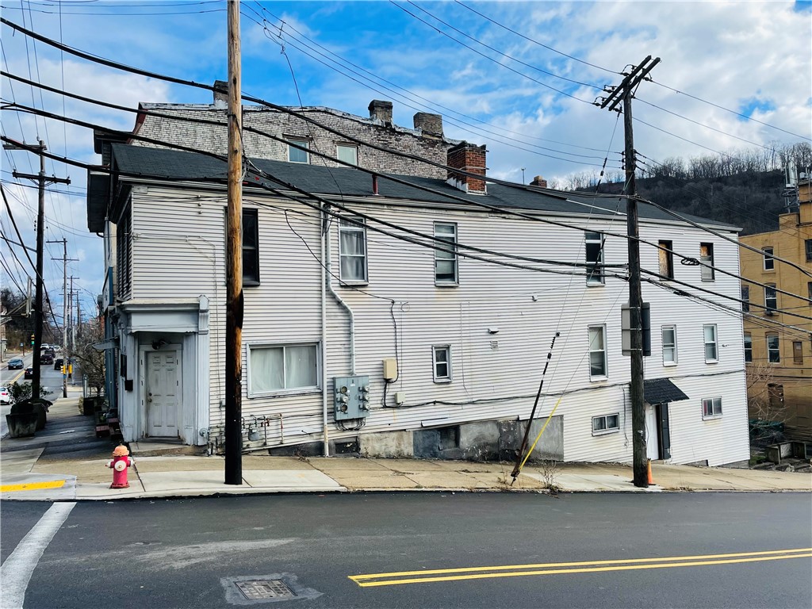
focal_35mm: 26
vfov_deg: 53.1
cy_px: 304
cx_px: 406
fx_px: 610
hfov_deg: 67.3
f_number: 1.6
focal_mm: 4.2
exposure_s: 1/2174
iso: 32
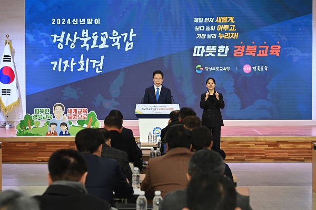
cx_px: 158
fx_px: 754
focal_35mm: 86
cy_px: 105
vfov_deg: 15.9
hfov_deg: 23.7
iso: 1600
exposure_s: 1/200
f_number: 6.3
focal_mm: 86
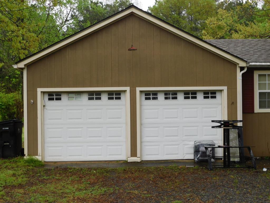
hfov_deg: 37.5
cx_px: 135
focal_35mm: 51
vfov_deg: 28.6
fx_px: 398
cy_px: 102
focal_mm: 9
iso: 125
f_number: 3.8
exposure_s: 1/125
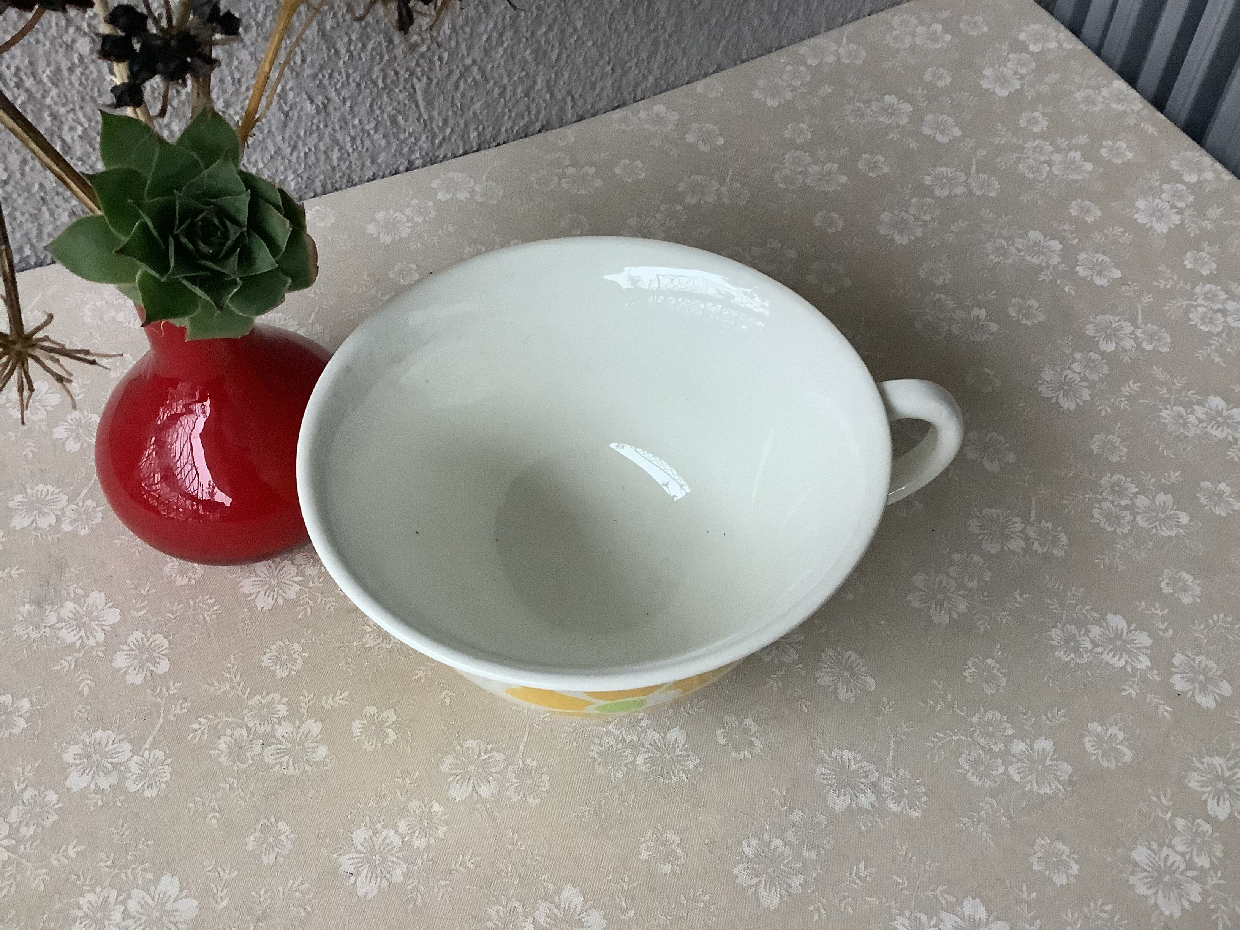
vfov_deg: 45.4
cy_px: 465
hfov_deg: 58.4
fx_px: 1110
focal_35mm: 31
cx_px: 620
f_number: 2.4
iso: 320
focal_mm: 3.3
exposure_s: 1/50
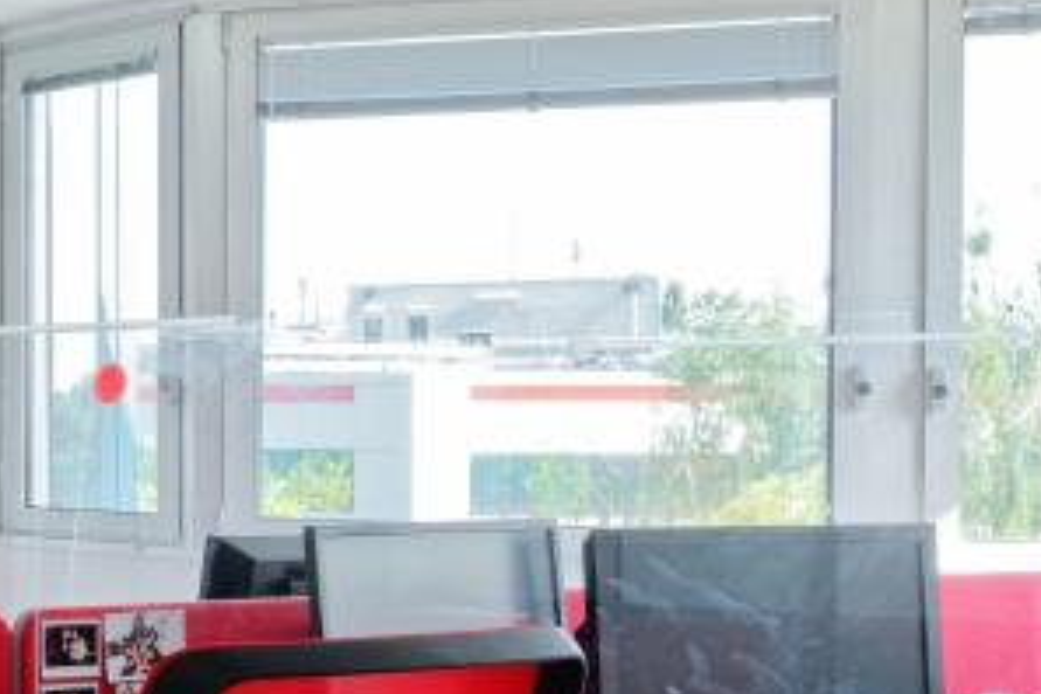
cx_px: -1048
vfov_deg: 19.7
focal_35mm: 69
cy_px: 443
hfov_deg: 18.6
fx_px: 1995
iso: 400
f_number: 11
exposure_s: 1/8
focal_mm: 16
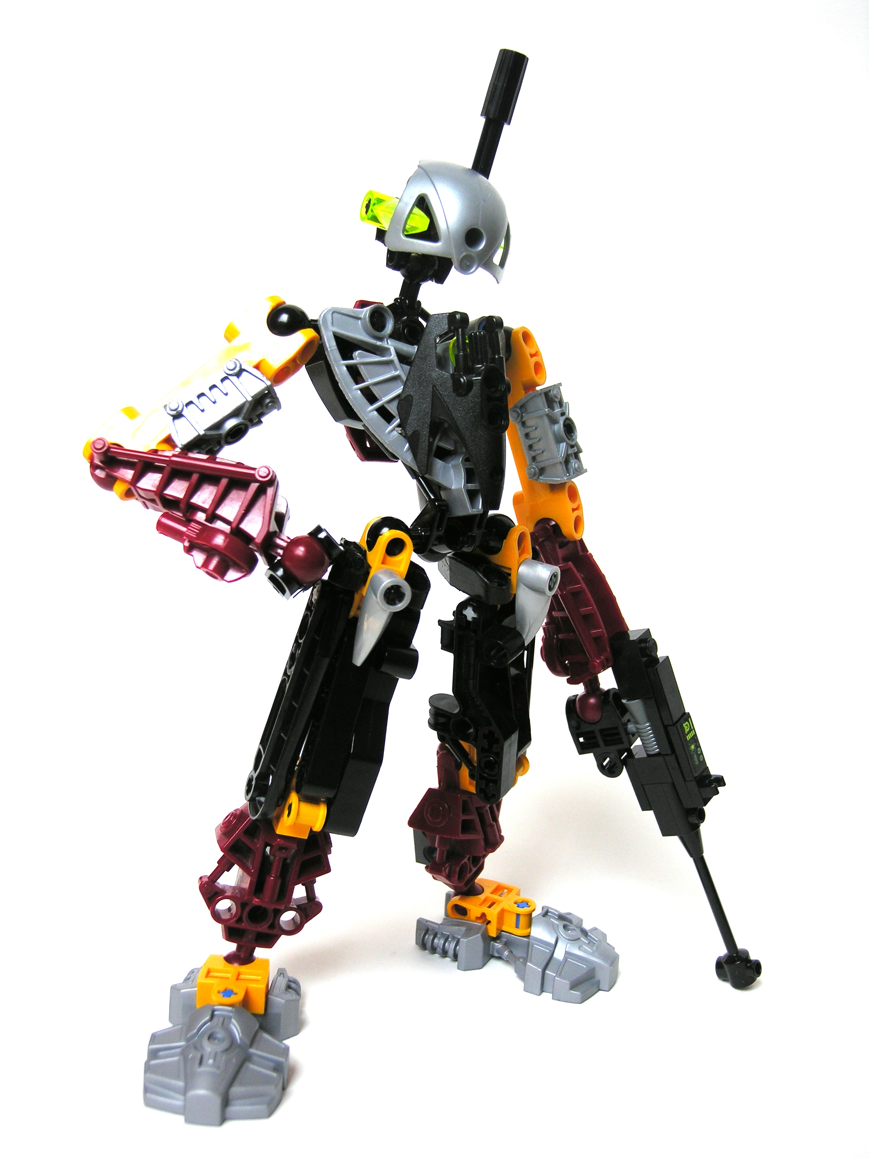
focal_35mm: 37
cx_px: 434
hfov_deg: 38.7
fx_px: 1238
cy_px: 579
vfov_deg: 50.1
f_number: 3.1
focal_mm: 9.3
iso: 50
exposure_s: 1/19.3
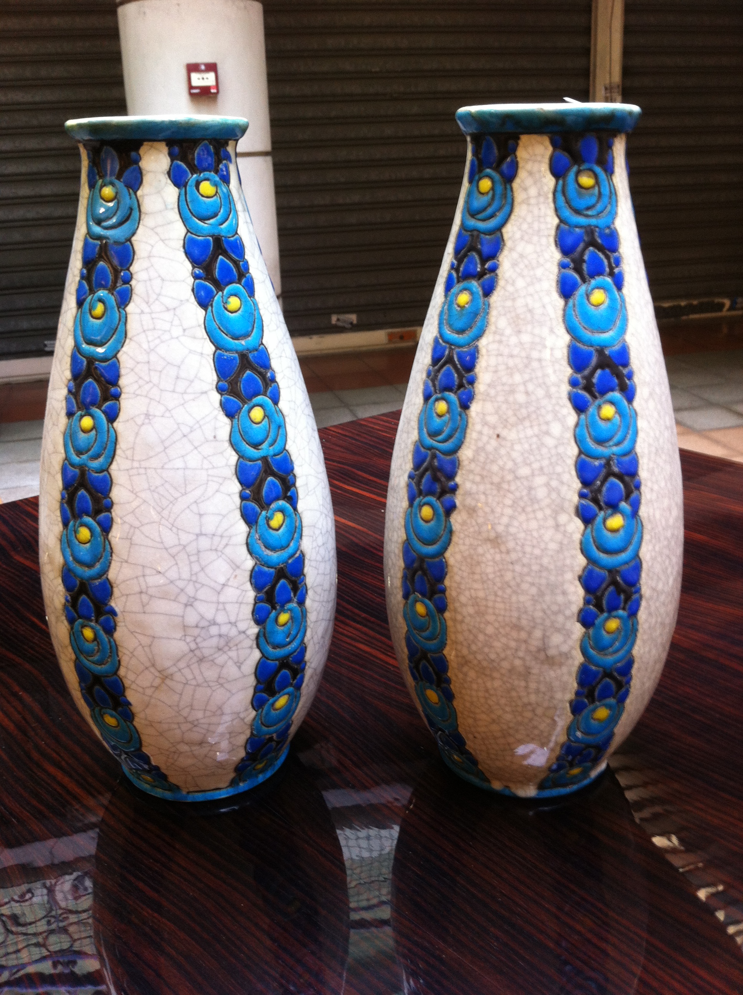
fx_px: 1004
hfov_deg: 40.6
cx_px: 372
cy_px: 498
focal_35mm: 35
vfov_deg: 52.7
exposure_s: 1/15
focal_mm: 3.85
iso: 80
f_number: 2.8
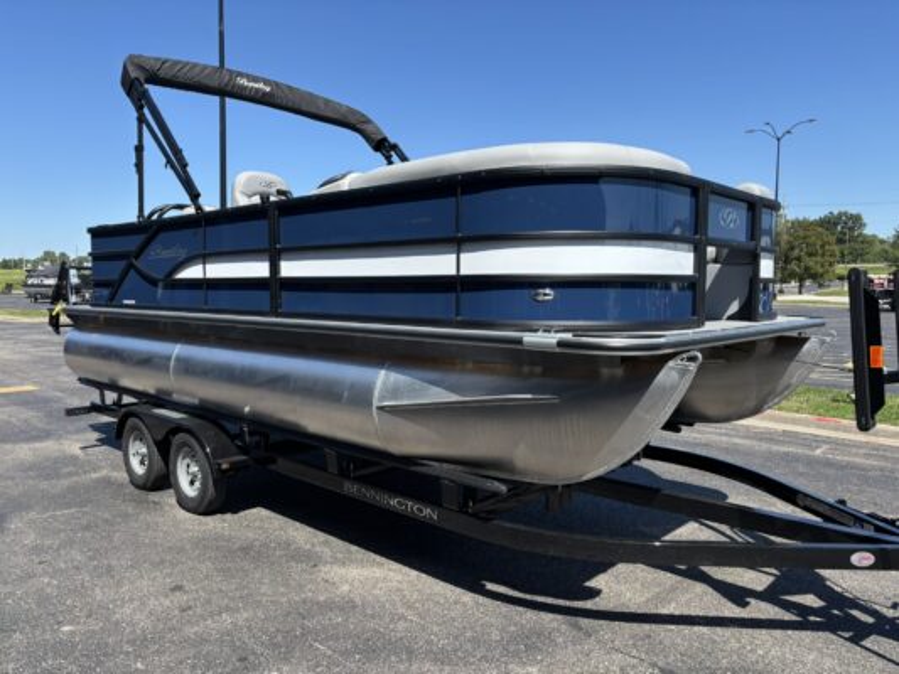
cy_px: 337
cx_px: 450
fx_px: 675
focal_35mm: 26
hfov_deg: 67.3
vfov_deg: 53.1
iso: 50
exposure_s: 1/2105
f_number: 1.6
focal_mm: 5.96
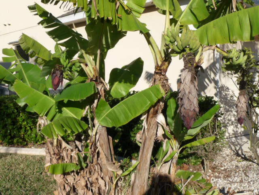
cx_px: 130
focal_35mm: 48
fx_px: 359
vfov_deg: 30.3
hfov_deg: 39.7
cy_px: 98
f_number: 3.4
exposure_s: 1/1300
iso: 100
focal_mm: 5
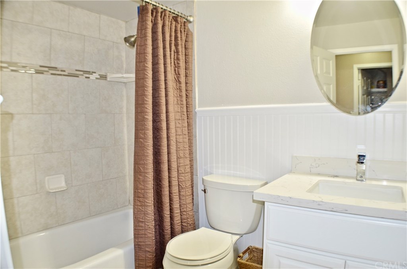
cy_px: 134
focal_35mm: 30
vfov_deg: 43.4
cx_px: 204
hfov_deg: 62.0
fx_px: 338
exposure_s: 1/30
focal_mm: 20
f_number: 3.8
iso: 560
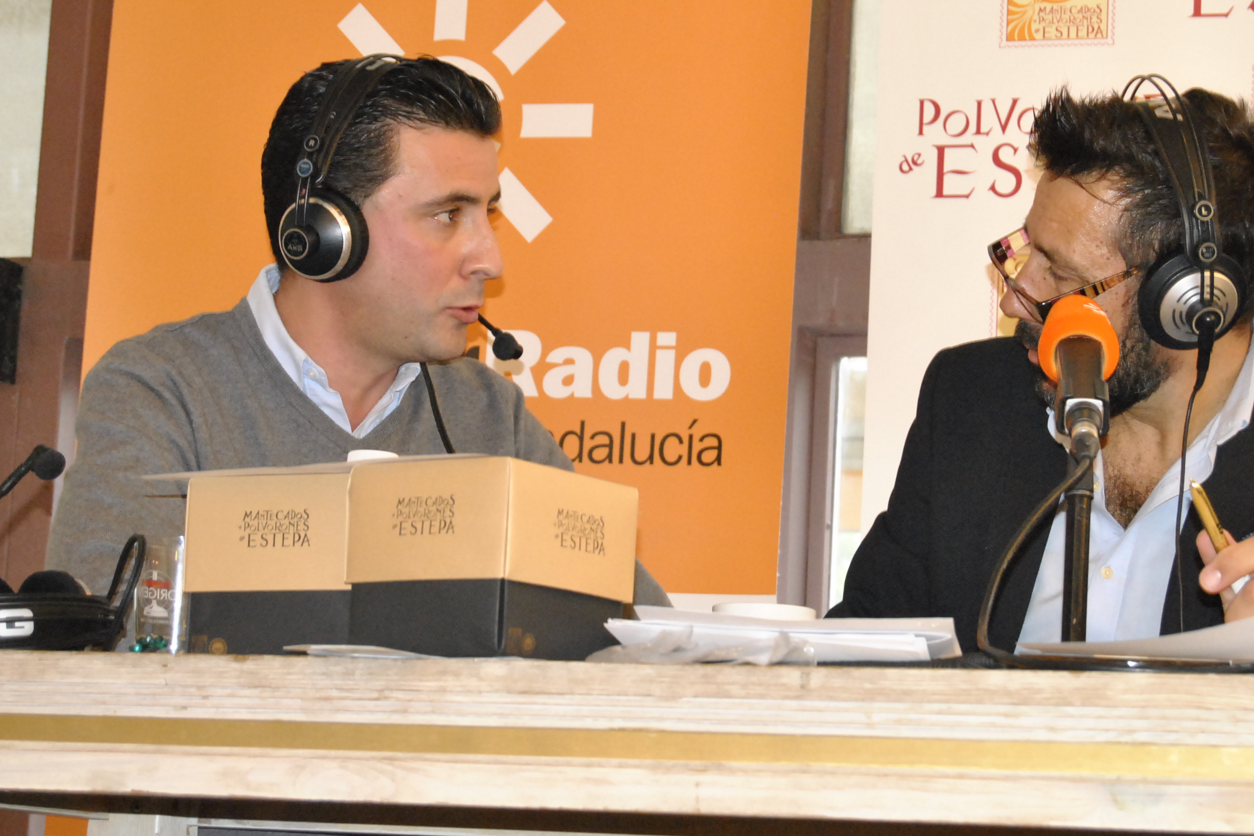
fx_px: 3540
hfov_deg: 20.1
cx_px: 680
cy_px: 376
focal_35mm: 102
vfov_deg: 13.5
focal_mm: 55
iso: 1600
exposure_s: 1/60
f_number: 5.6
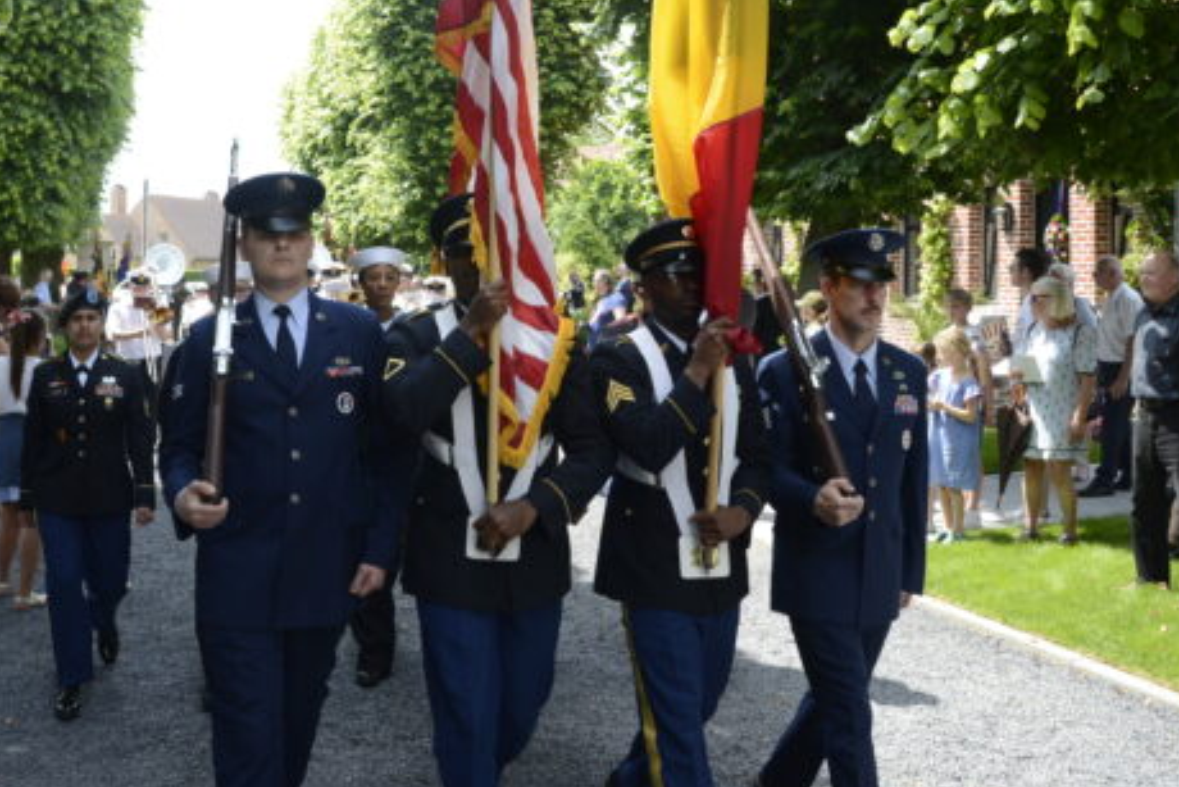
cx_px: 472
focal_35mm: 40
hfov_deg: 48.2
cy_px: 259
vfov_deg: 33.1
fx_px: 1310
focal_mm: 24
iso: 640
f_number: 7.1
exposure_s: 1/400
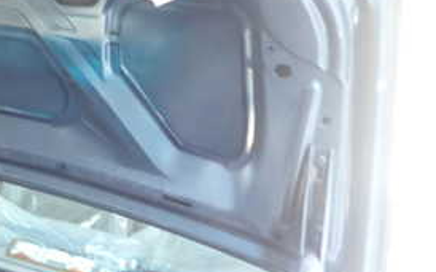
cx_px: -14
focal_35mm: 58
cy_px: 68
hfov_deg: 32.0
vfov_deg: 22.1
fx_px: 689
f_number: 2
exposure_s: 1/30
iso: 500
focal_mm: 4.5
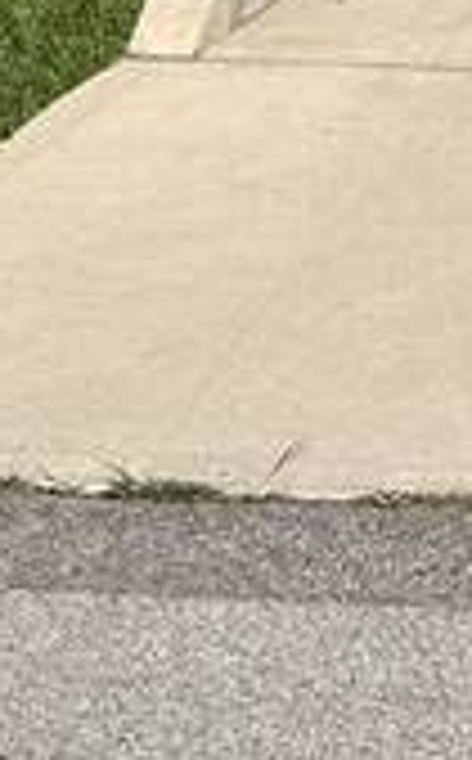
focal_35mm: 193
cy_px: -747
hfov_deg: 6.4
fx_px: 3989
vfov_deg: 10.1
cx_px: 1200
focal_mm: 6.76
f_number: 1.78
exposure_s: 1/8130
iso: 80
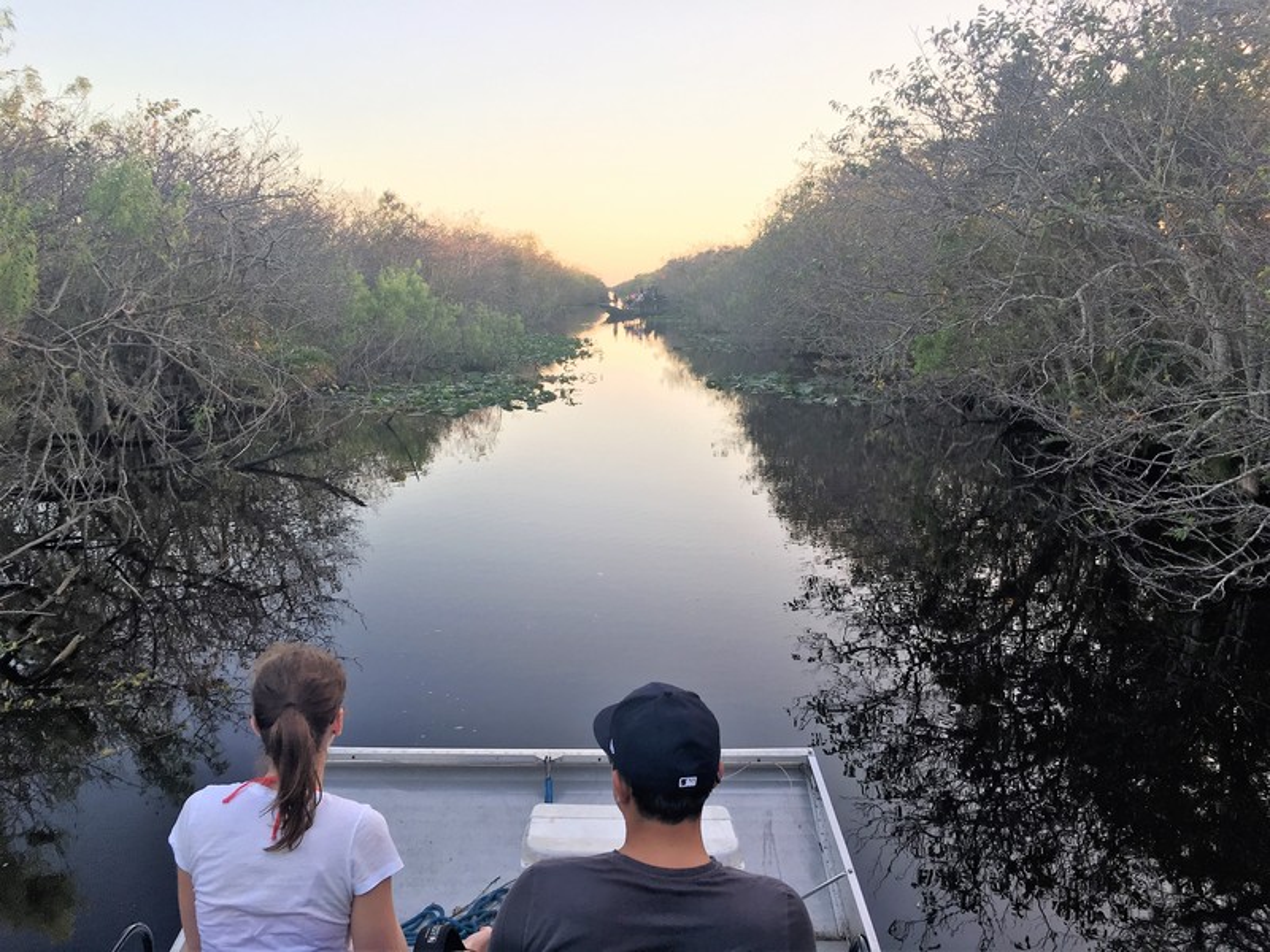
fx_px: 1064
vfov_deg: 48.2
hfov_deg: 61.7
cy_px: 476
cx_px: 635
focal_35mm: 29
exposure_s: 1/120
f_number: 2.2
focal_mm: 4.15
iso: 40
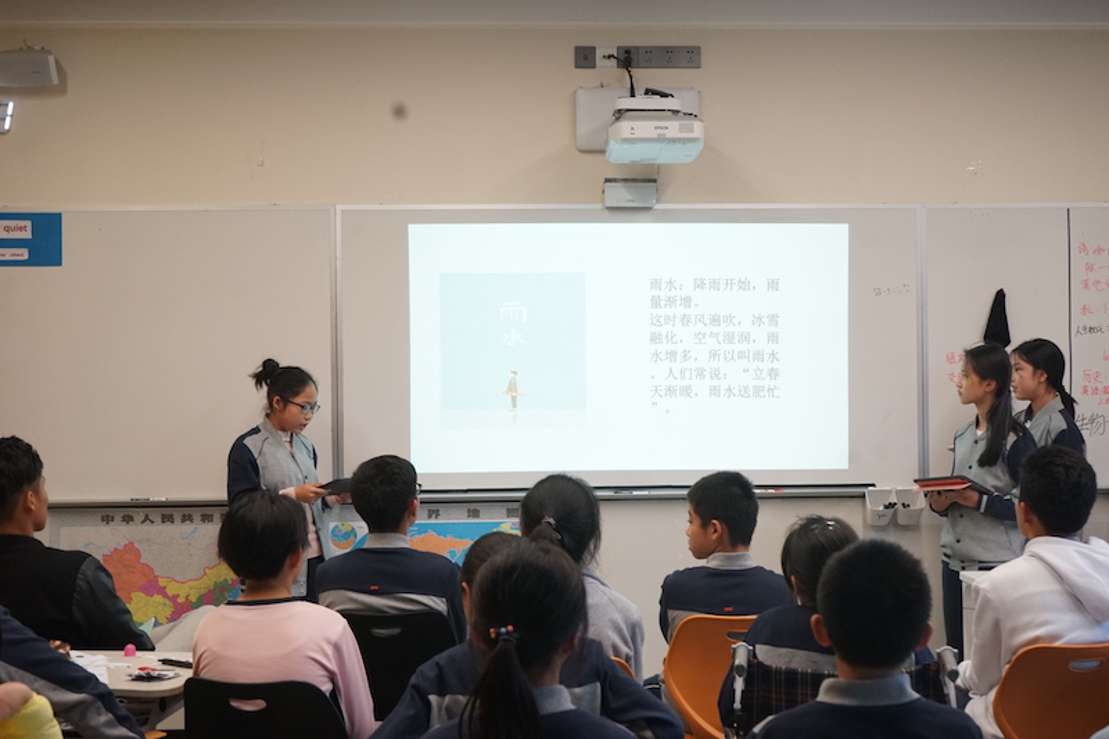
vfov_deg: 27.5
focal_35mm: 49
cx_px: 554
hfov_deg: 40.4
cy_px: 370
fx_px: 1509
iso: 2000
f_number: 7.1
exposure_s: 1/100
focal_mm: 49
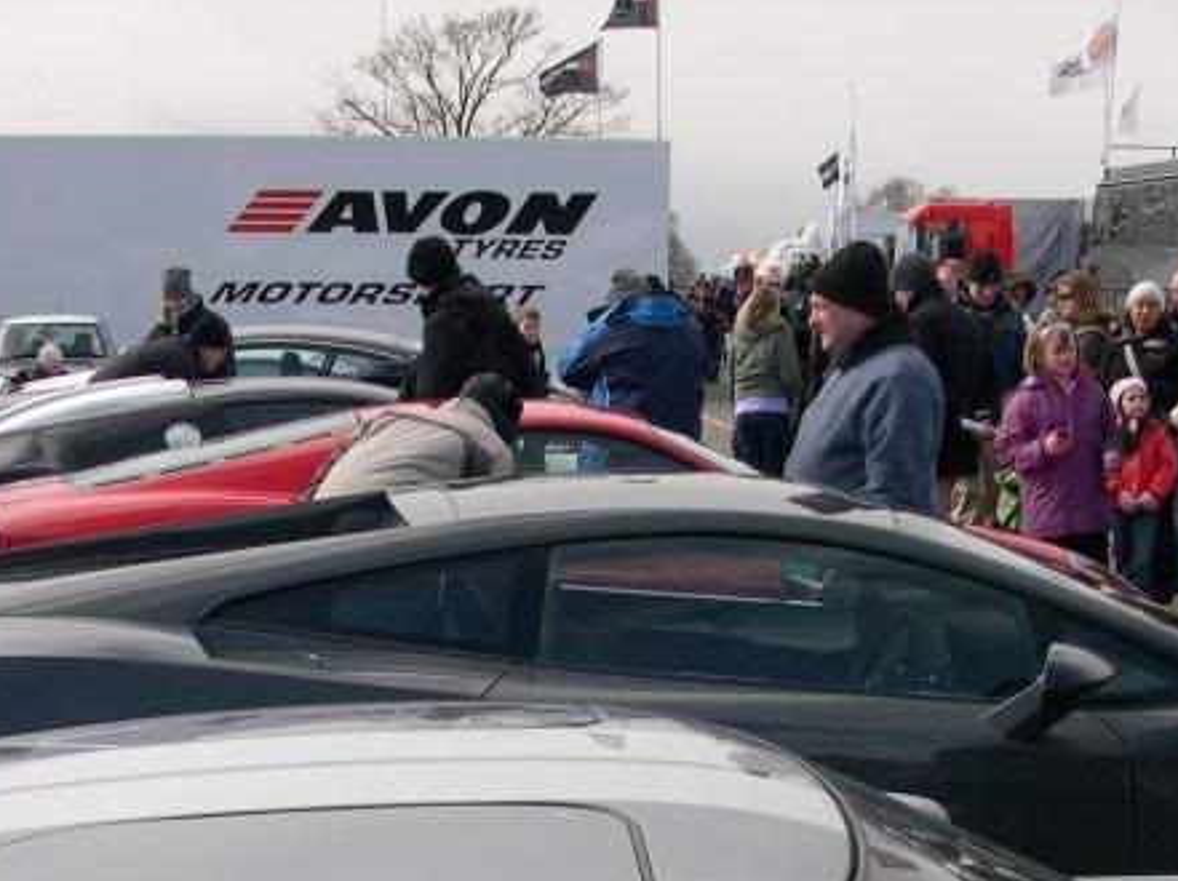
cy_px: 793
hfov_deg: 28.1
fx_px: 2346
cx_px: 481
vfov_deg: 20.8
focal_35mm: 69
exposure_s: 1/115
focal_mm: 8
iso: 100
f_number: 7.6
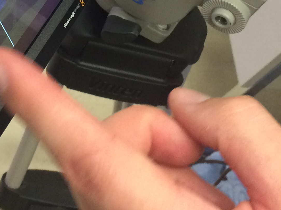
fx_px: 714
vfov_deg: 15.7
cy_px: -85
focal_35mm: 88
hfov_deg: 22.1
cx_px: 86
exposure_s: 1/30
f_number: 2.2
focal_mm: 4.15
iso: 125
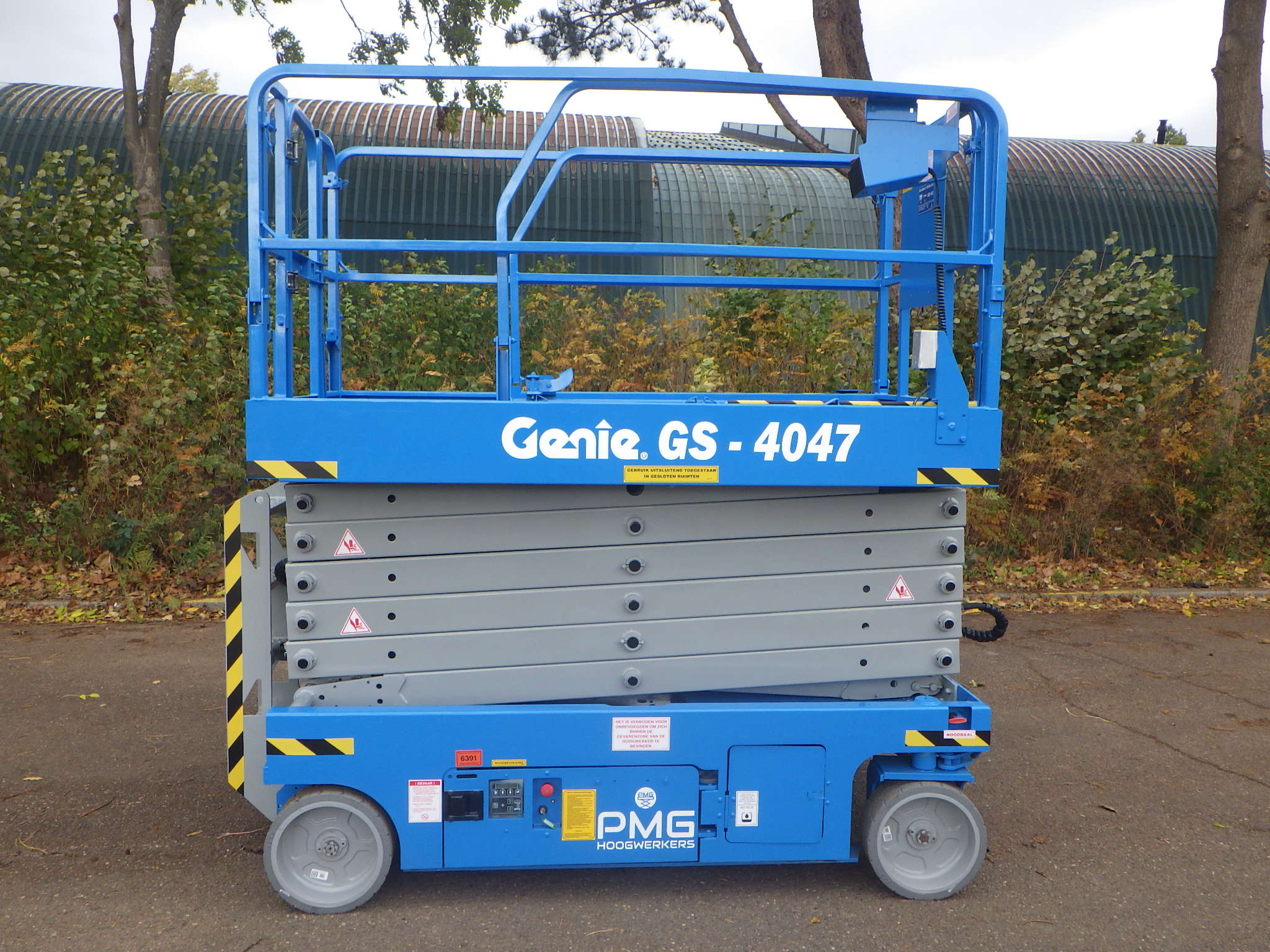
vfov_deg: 49.7
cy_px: 476
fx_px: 1027
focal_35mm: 28
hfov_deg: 63.4
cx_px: 635
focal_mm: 5
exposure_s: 1/160
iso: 125
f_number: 4.2
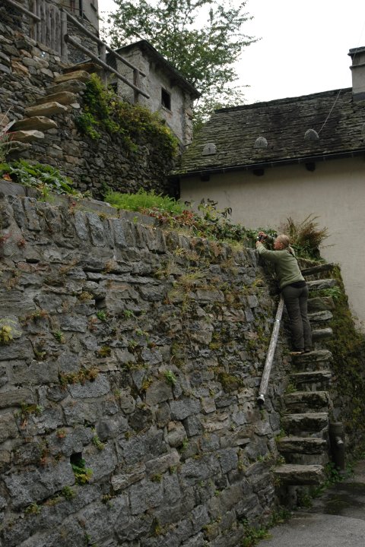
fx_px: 662
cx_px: 182
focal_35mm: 44
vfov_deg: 45.0
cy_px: 274
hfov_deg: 30.8
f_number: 4
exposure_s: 1/60
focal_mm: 29
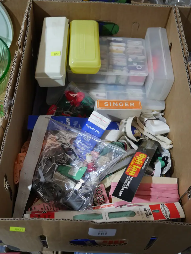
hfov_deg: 36.0
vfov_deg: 46.8
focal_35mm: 40
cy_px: 129
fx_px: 294
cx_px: 99
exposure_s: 1/60
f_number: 4.1
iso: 800
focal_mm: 19
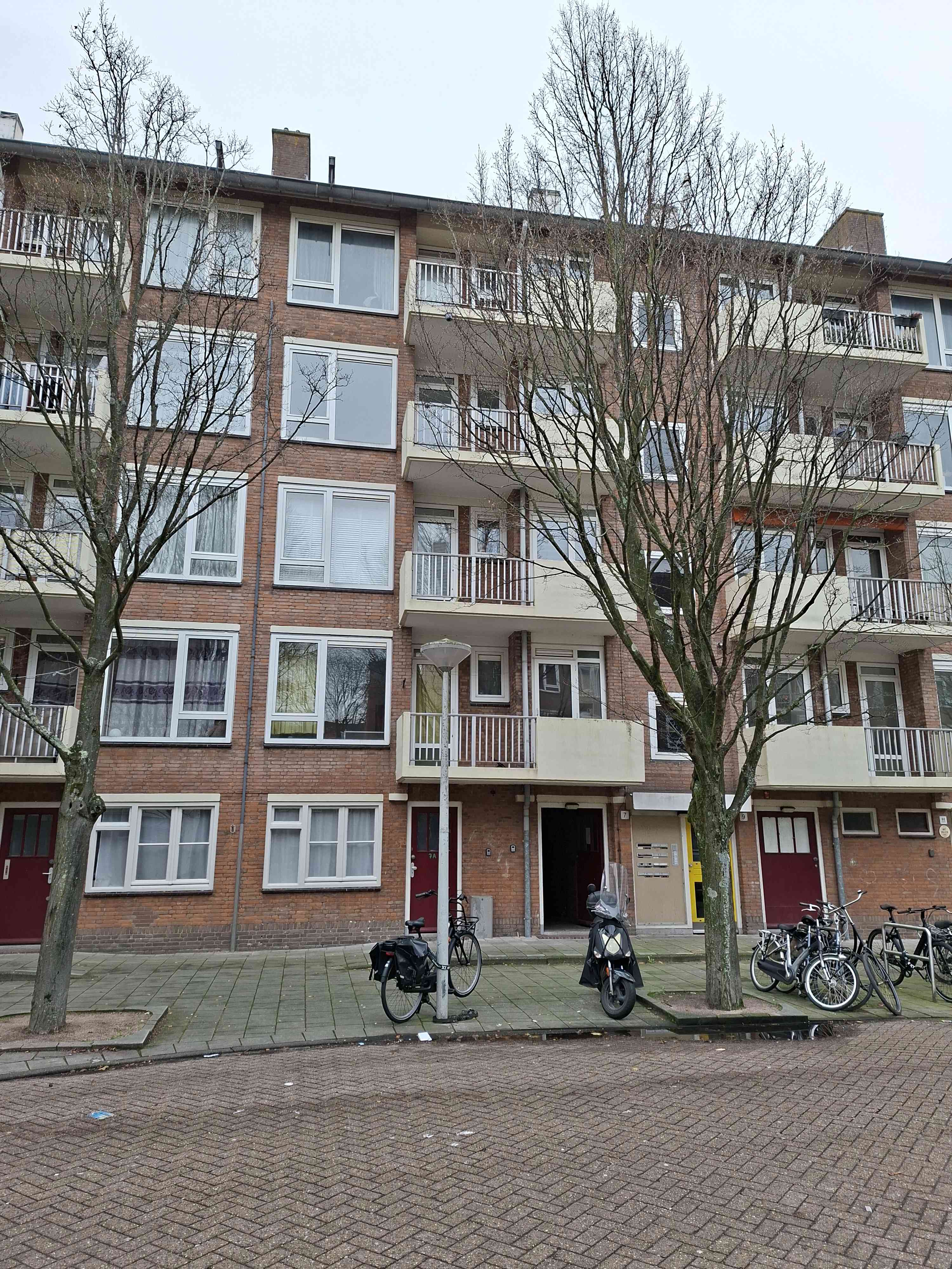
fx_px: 843
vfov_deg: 73.9
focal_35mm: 23
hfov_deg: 58.9
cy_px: 634
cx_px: 476
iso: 50
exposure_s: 1/116
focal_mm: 5.54
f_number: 1.8
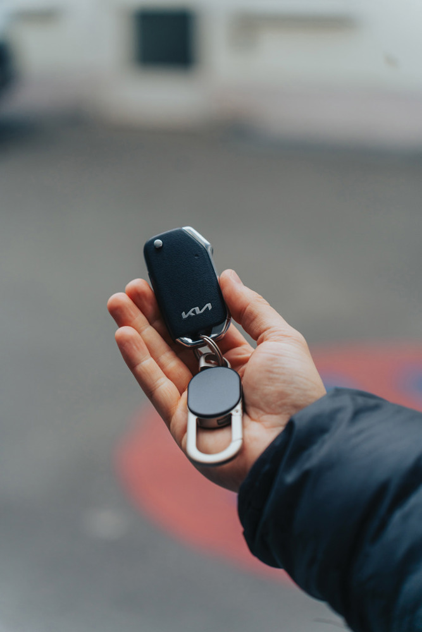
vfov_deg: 27.0
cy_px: 316
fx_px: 1318
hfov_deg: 18.2
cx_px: 211
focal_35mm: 75
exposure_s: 1/250
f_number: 2.8
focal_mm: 75
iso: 400
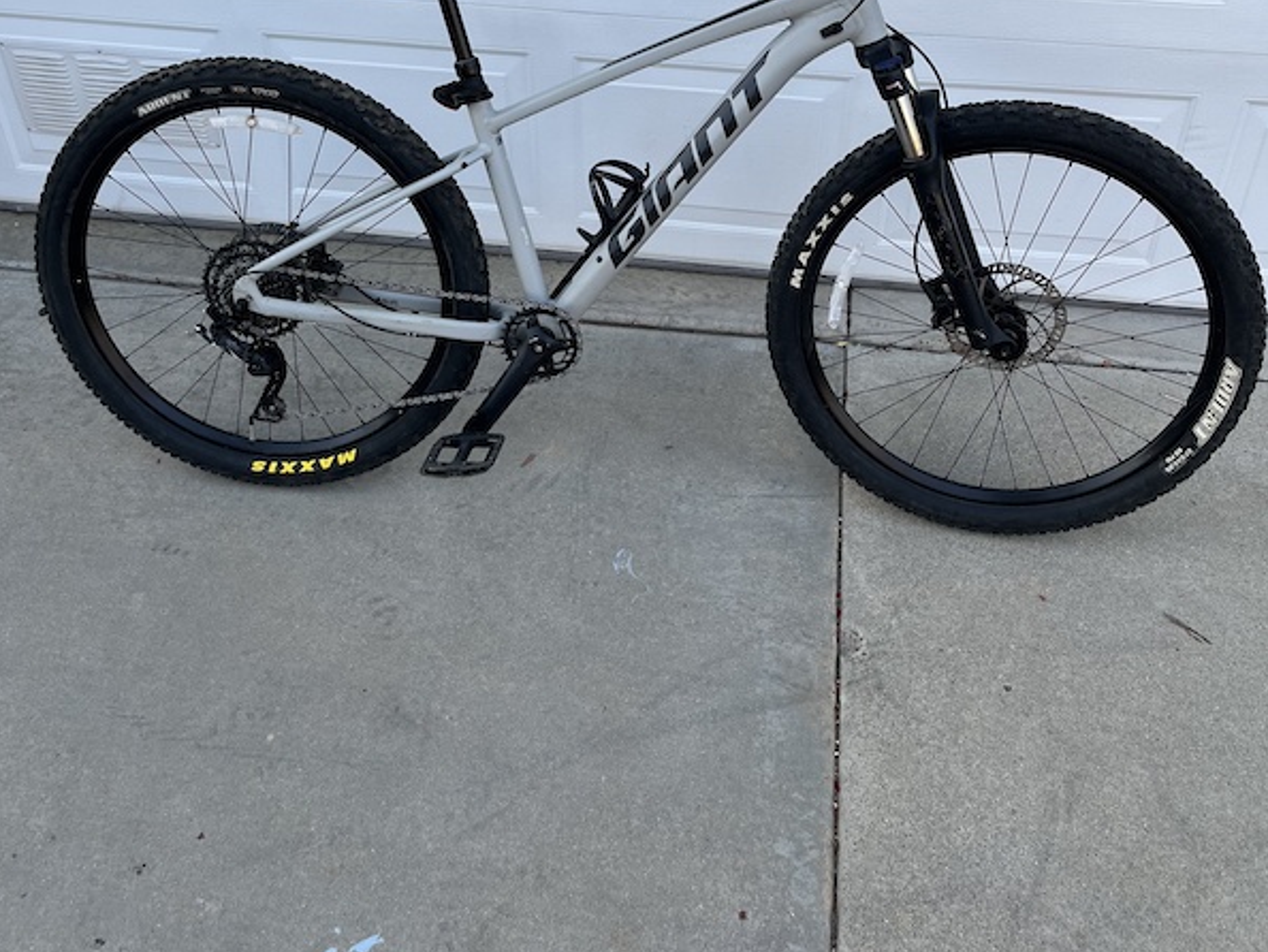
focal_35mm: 35
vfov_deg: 39.4
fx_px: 1283
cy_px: 218
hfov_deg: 52.6
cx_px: 636
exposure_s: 1/257
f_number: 1.6
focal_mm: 5.1
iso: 40
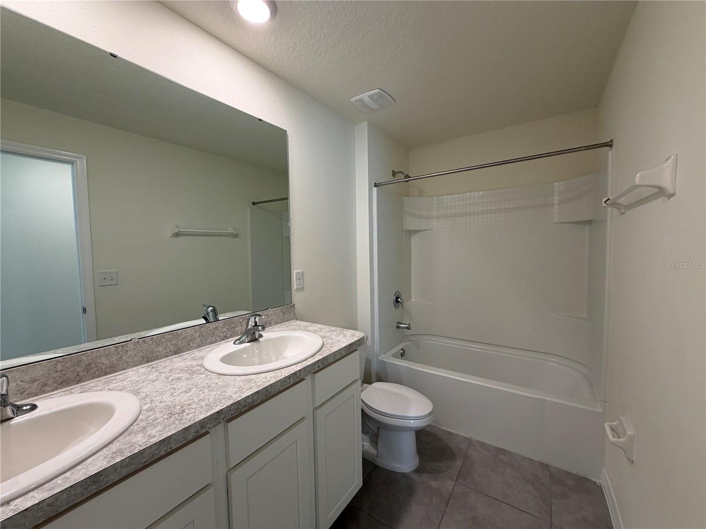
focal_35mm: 14
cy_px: 264
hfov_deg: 102.1
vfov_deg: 85.7
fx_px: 286
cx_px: 353
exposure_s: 1/120
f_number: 2.2
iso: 160
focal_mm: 2.22
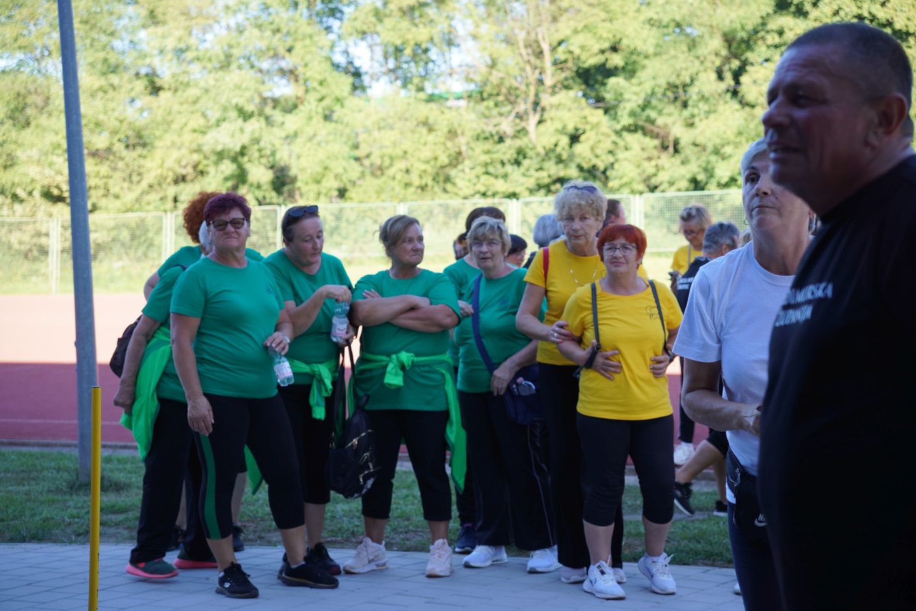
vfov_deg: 18.0
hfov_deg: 26.6
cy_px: 303
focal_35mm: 76
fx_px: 1934
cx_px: 455
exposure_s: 1/200
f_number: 3.5
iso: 100
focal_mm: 50
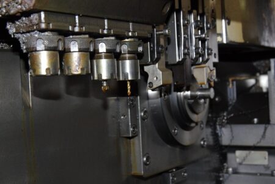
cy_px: 92
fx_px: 573
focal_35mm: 75
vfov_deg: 18.2
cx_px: 138
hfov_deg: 27.0
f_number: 8
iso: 3200
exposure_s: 1/100
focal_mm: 50
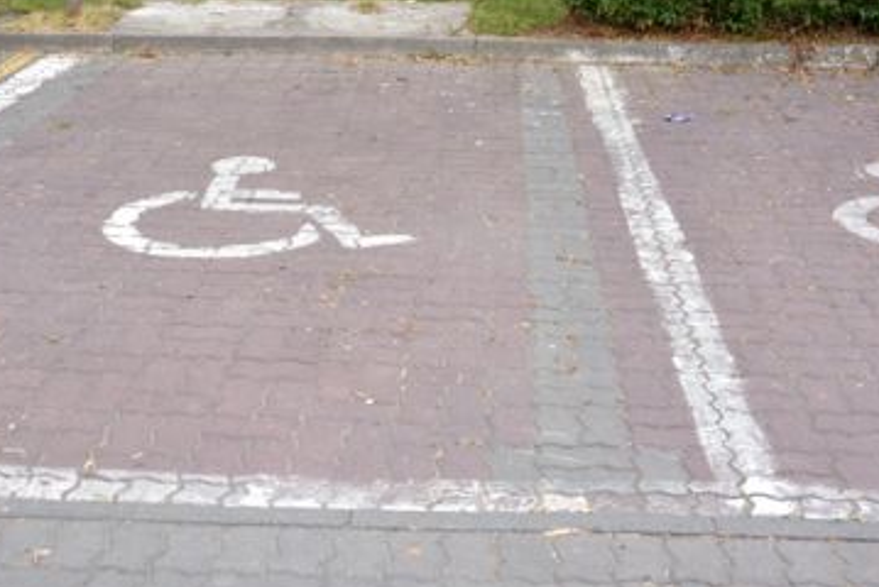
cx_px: 464
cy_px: 132
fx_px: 1344
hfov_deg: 36.2
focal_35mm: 55
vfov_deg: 24.3
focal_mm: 22
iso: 200
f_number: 5.6
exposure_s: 1/125
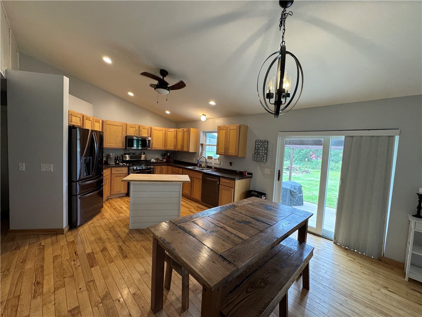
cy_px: 158
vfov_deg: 85.7
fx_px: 171
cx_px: 211
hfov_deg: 102.1
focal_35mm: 14
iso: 160
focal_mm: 2.22
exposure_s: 1/60
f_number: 2.2
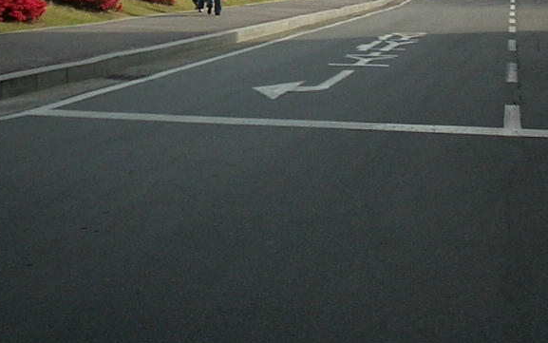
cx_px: 198
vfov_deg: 14.6
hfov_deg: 23.7
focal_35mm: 87
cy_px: -49
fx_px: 1300
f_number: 3.5
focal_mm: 5.6
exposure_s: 1/800
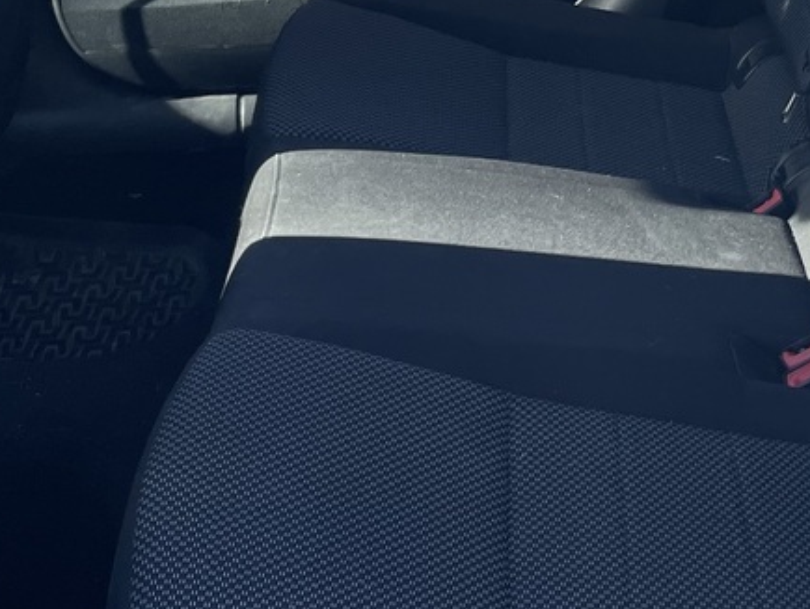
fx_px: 2014
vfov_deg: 17.1
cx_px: 747
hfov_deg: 22.1
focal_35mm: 86
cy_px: 149
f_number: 1.6
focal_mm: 4.2
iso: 32
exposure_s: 1/590
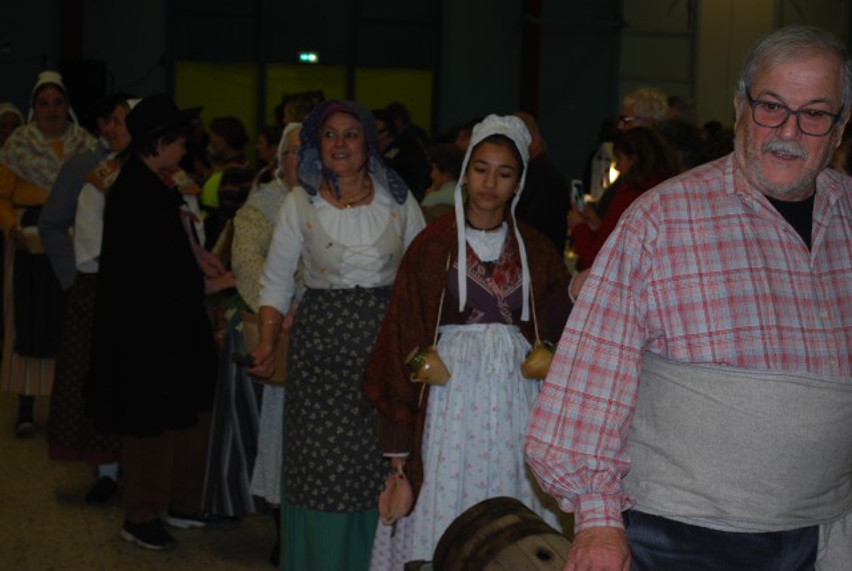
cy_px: 286
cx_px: 426
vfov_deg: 19.0
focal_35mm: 72
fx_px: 1707
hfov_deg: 28.0
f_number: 5.6
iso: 200
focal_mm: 48
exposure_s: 1/60
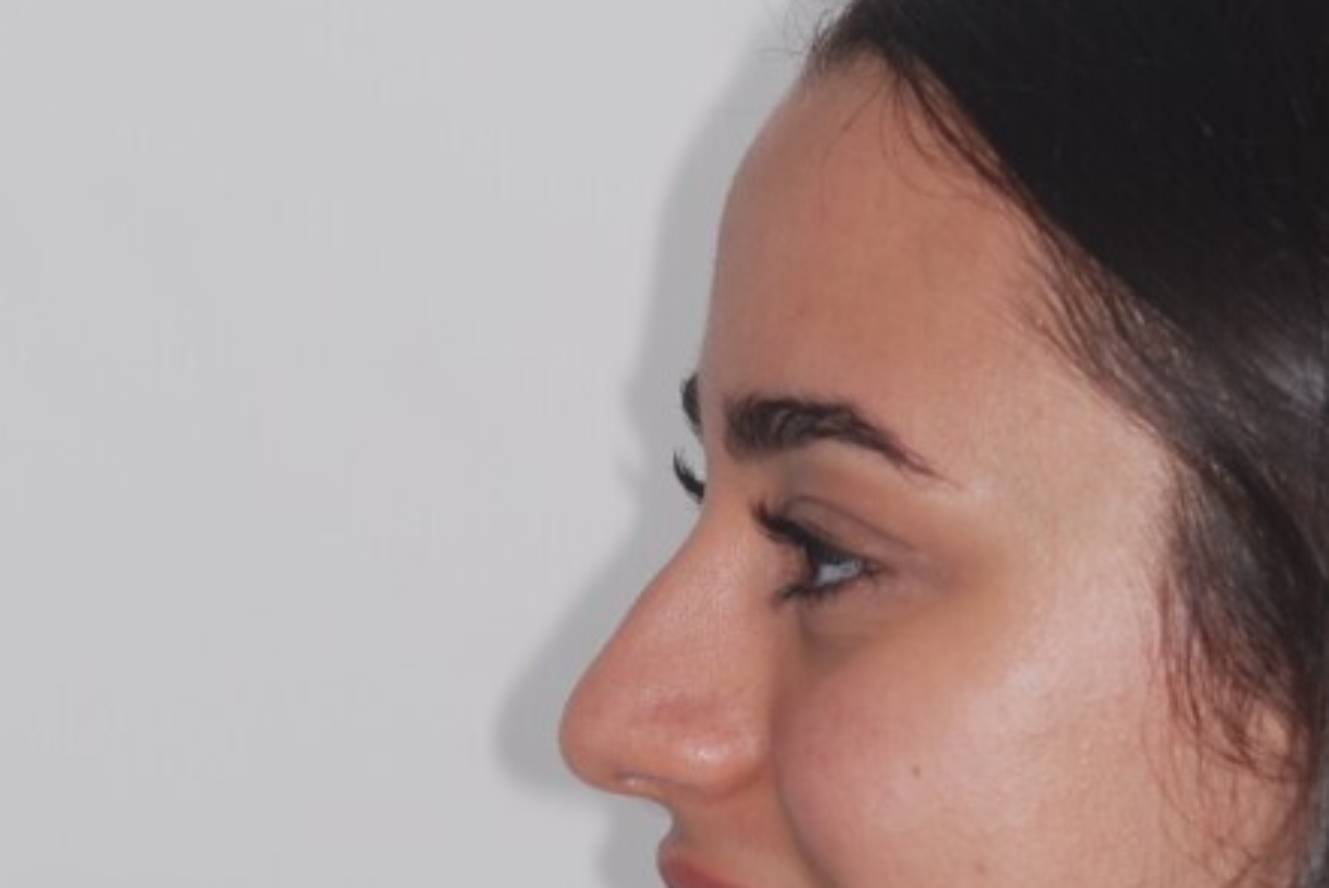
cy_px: 405
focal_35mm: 321
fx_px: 11858
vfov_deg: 4.3
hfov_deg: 6.4
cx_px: 1069
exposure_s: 1/125
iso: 100
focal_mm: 105
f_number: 5.6
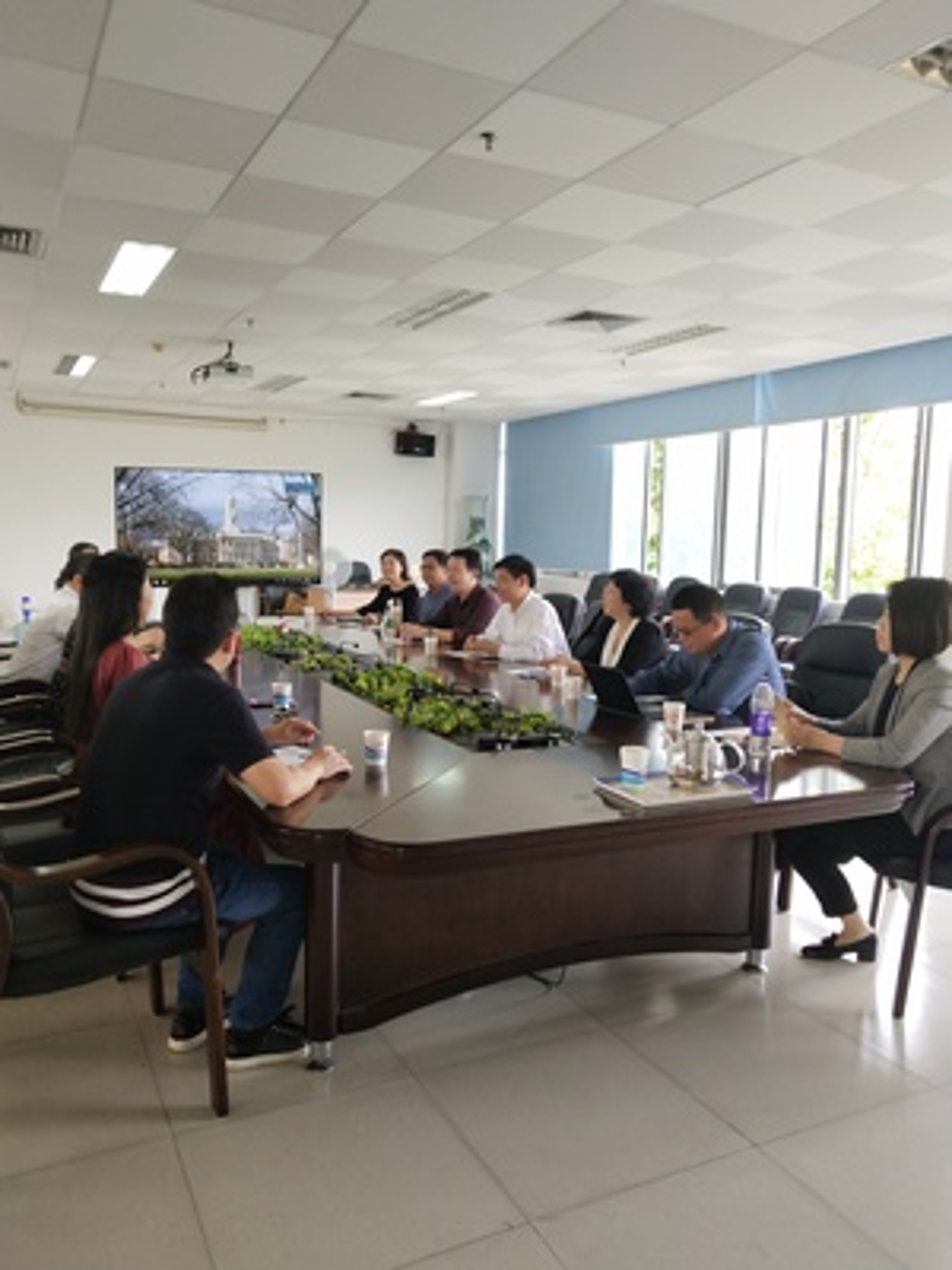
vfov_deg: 60.0
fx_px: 1100
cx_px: 476
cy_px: 635
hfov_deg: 46.8
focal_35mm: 30
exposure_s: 1/50
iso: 161
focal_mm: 3.95
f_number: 1.8
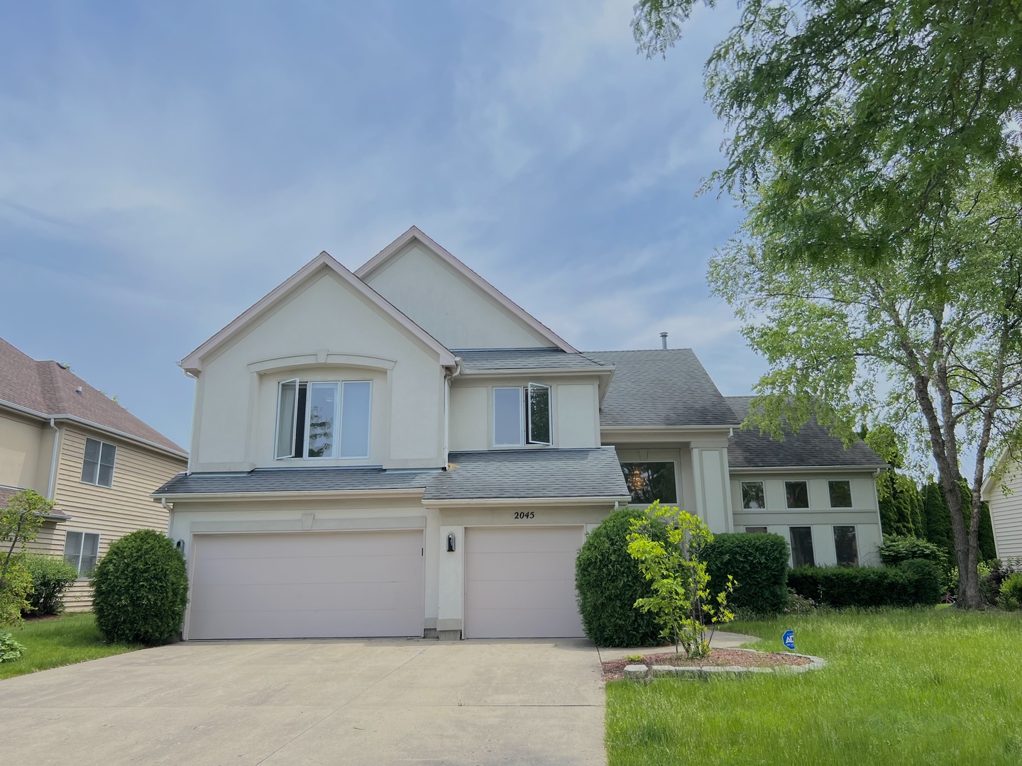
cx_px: 511
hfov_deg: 67.3
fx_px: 768
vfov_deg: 53.1
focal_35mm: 26
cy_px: 383
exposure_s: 1/2045
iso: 50
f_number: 1.5
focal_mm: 5.7
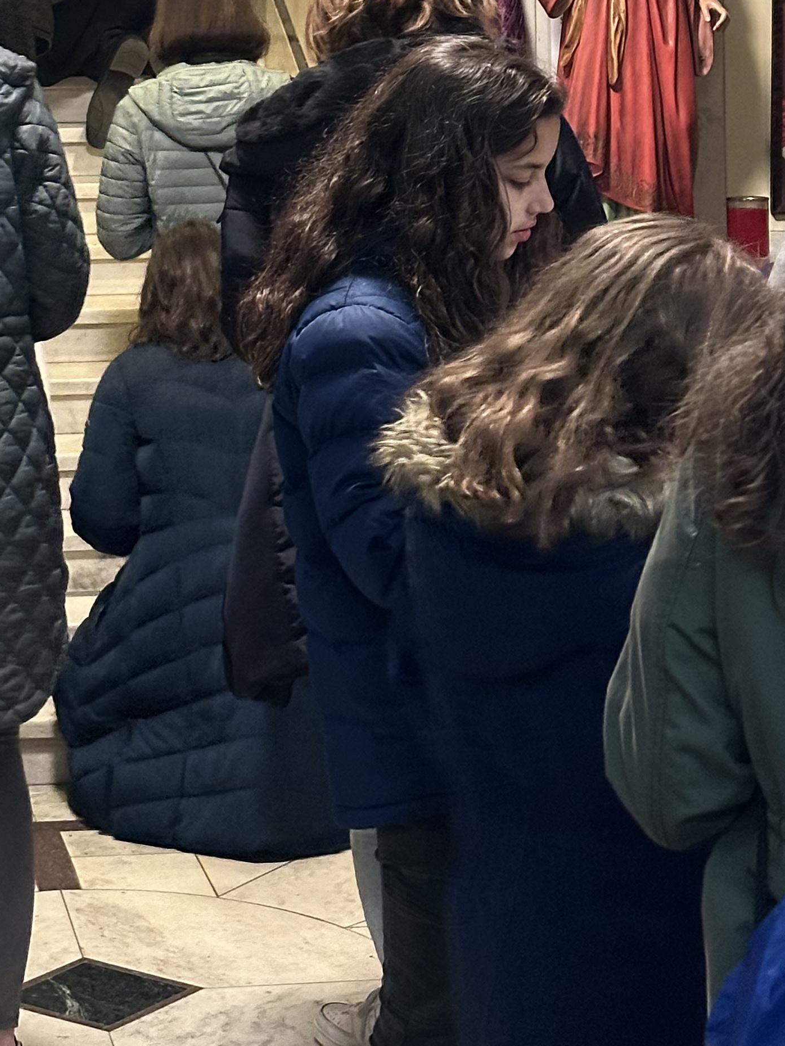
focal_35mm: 104
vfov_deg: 18.4
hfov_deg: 14.1
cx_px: 46
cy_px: -22
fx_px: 3144
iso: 640
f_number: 1.78
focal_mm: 6.86
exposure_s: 1/24
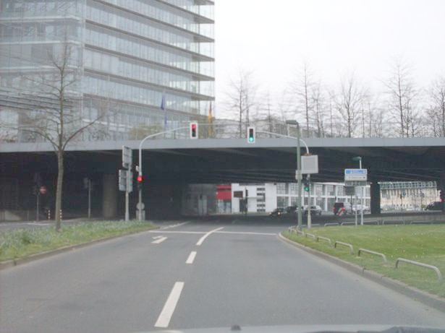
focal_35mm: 38
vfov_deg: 37.7
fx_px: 488
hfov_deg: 49.0
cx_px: 222
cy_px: 166
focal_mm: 6.3
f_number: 2.8
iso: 80
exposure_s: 1/750
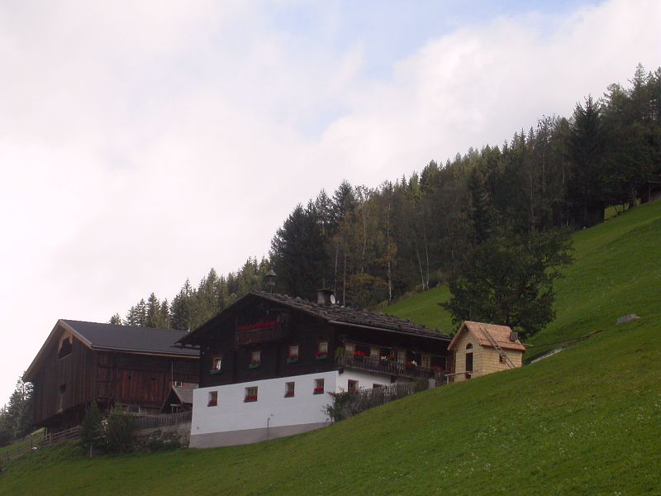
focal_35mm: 141
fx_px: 2692
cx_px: 330
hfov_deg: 14.0
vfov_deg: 10.5
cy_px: 248
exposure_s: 1/389
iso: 100
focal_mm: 29.3
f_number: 6.9
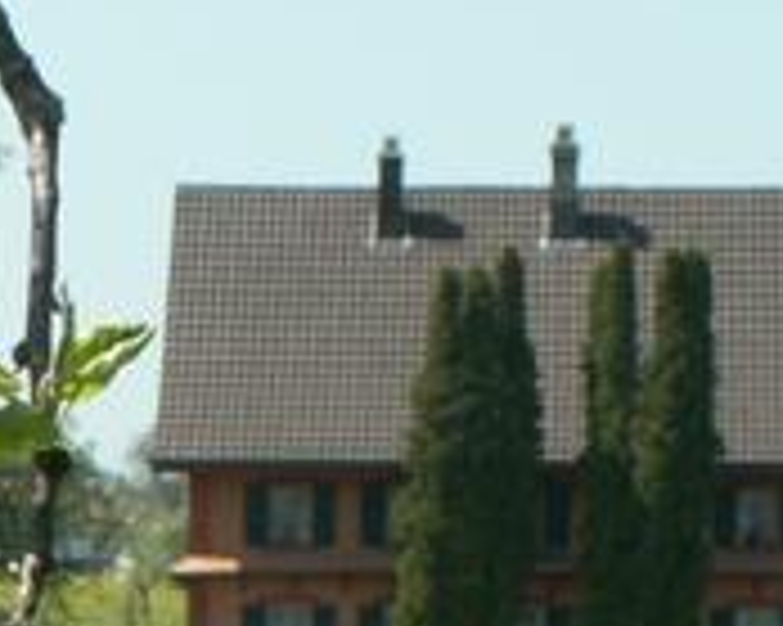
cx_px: -616
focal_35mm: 331
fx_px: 7666
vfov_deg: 4.6
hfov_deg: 5.7
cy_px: 1058
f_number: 6.3
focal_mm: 15.43
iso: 50
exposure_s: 1/160
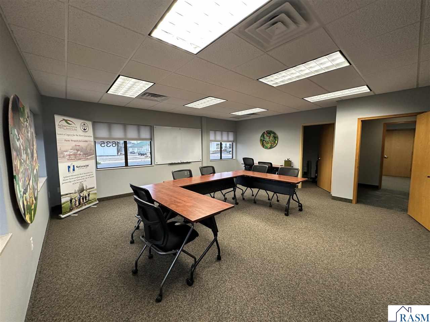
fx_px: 174
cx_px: 215
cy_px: 161
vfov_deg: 85.7
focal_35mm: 14
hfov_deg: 102.1
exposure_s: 1/61
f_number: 2.2
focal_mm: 2.22
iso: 200
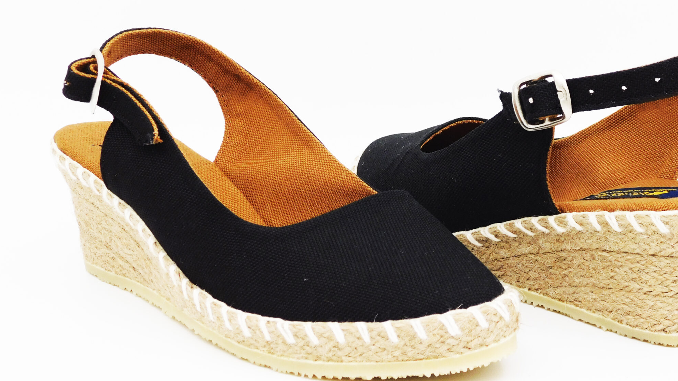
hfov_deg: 25.5
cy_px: 176
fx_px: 1492
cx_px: 414
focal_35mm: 83
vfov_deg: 14.6
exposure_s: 1/200
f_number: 4
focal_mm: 10.4
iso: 125
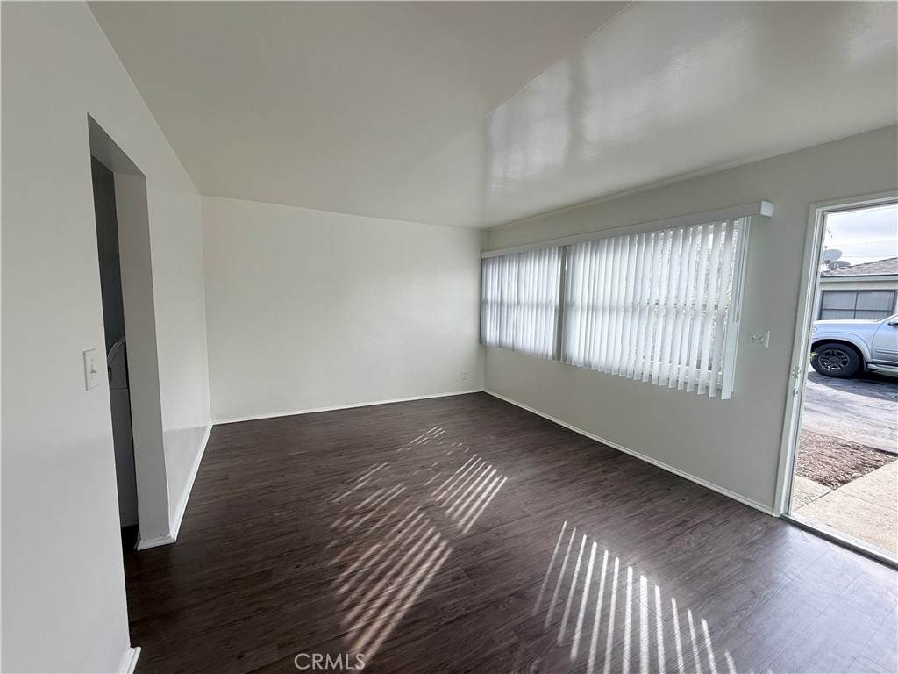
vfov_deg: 85.7
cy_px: 337
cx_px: 449
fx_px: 363
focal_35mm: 14
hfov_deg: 102.1
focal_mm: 2.22
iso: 50
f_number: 2.2
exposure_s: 1/239
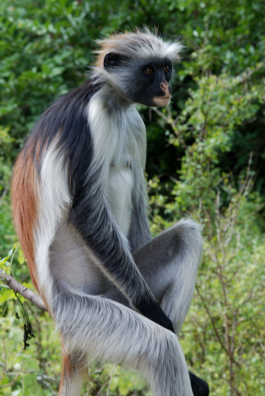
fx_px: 1734
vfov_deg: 13.0
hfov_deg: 8.7
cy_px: 198
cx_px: 132
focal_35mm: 158
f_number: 18
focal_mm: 105
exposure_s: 1/30
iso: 320
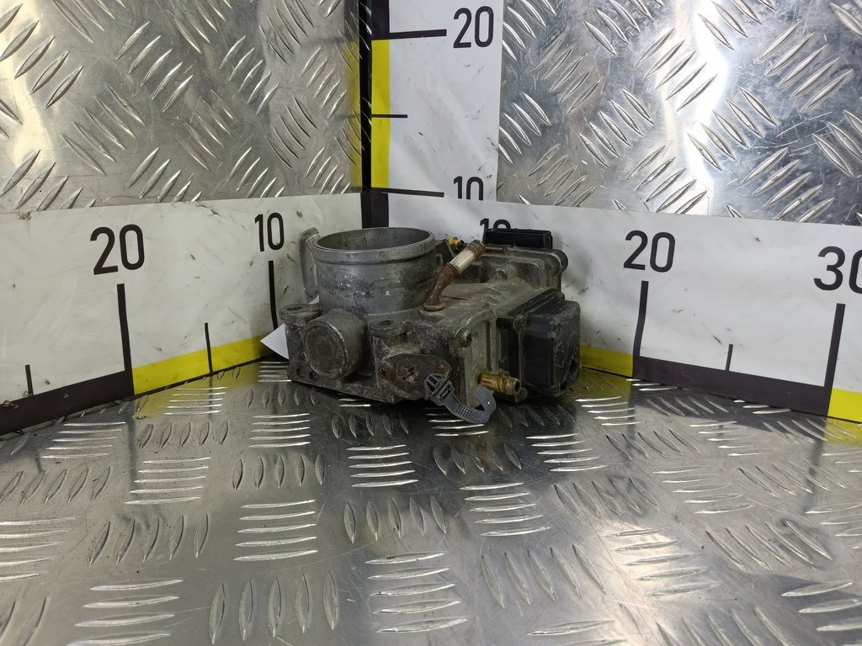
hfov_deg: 73.9
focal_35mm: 23
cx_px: 431
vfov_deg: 58.9
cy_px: 323
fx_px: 573
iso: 121
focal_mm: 4.11
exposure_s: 1/50
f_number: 1.6
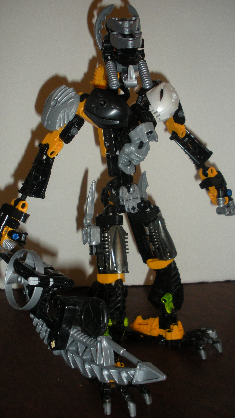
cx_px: 113
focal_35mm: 39
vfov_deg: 51.6
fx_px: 432
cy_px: 204
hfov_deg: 30.4
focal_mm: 6.3
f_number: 3.5
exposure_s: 1/60
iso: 200
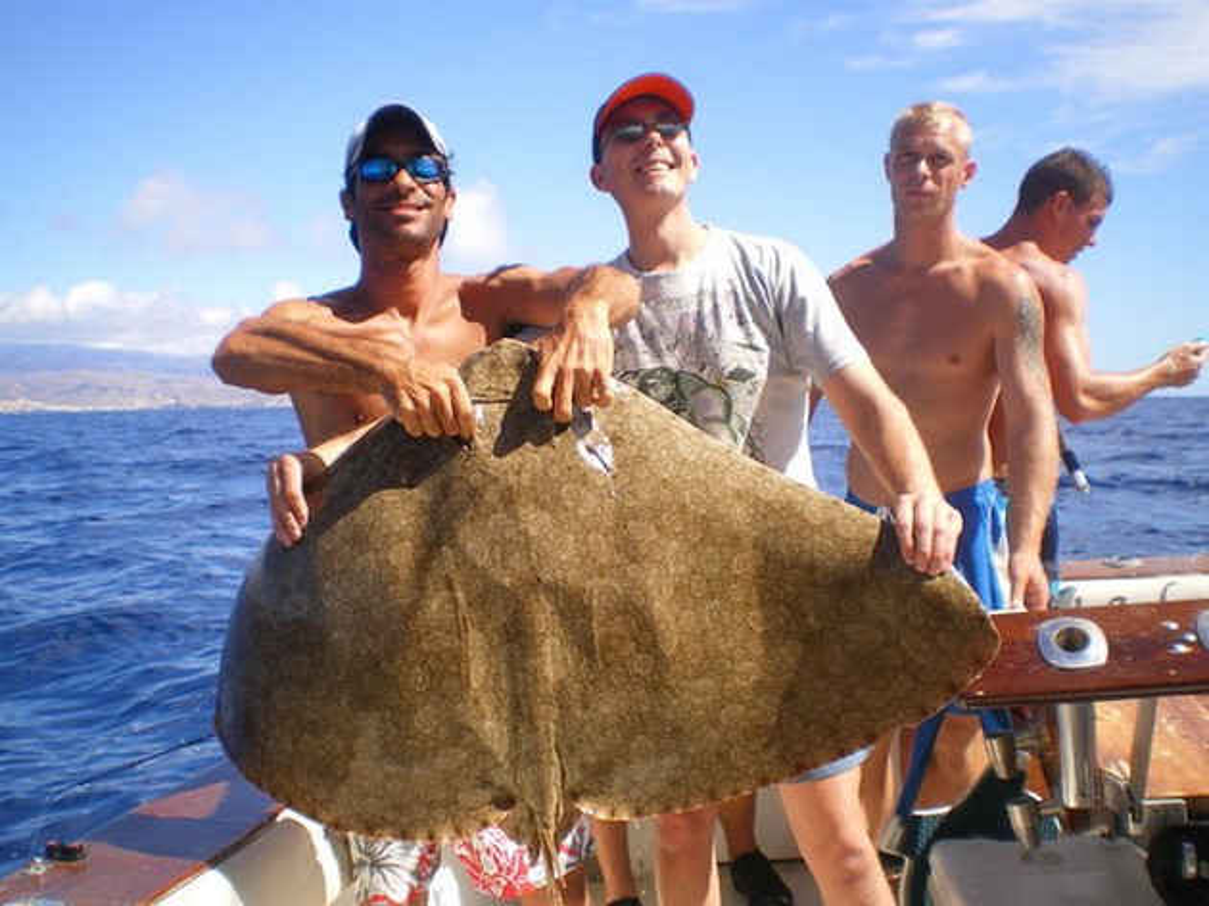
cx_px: 604
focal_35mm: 36
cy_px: 453
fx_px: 1257
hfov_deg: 51.4
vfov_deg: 39.6
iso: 50
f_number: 4.6
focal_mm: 6.3
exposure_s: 1/250
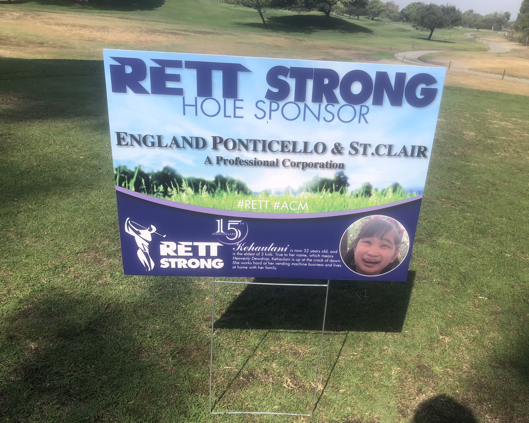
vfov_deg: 48.5
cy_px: 211
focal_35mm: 30
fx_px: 470
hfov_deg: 58.7
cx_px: 286
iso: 20
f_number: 1.8
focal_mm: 4
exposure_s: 1/2288
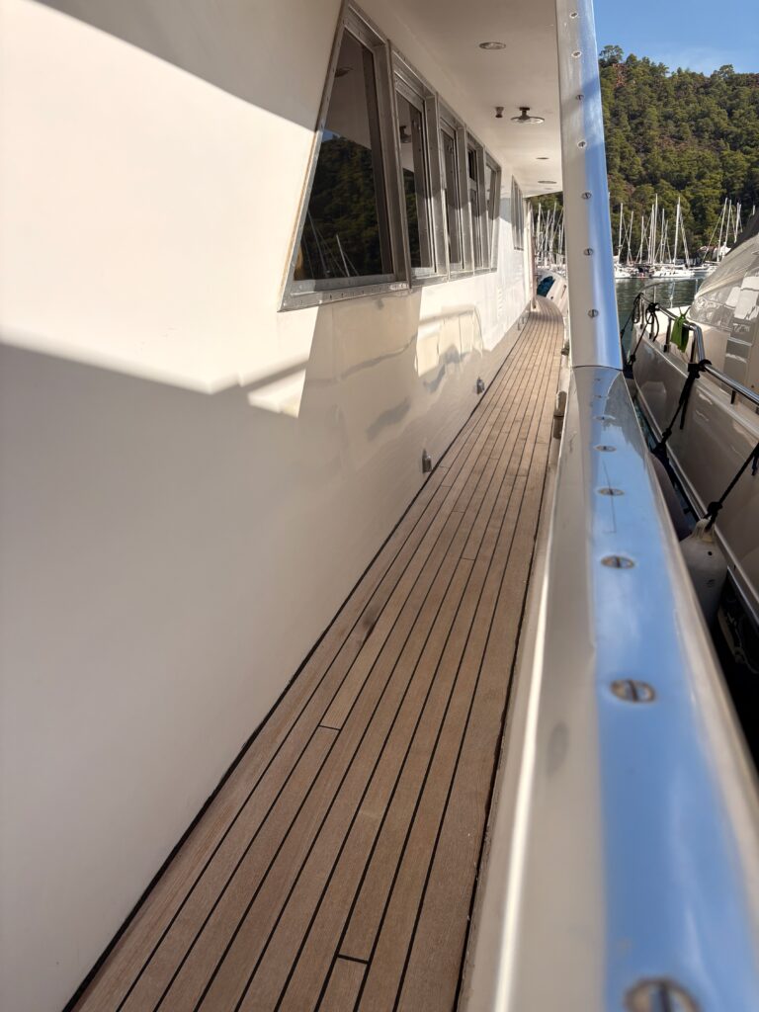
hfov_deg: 53.1
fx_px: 760
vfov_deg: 67.3
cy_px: 506
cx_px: 380
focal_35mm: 26
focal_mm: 5.96
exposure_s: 1/4608
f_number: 1.6
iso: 50
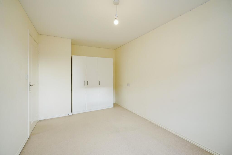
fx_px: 103
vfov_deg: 73.8
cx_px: 116
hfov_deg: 96.7
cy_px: 78
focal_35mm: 16
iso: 2000
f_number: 7.1
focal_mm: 16
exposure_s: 1/125
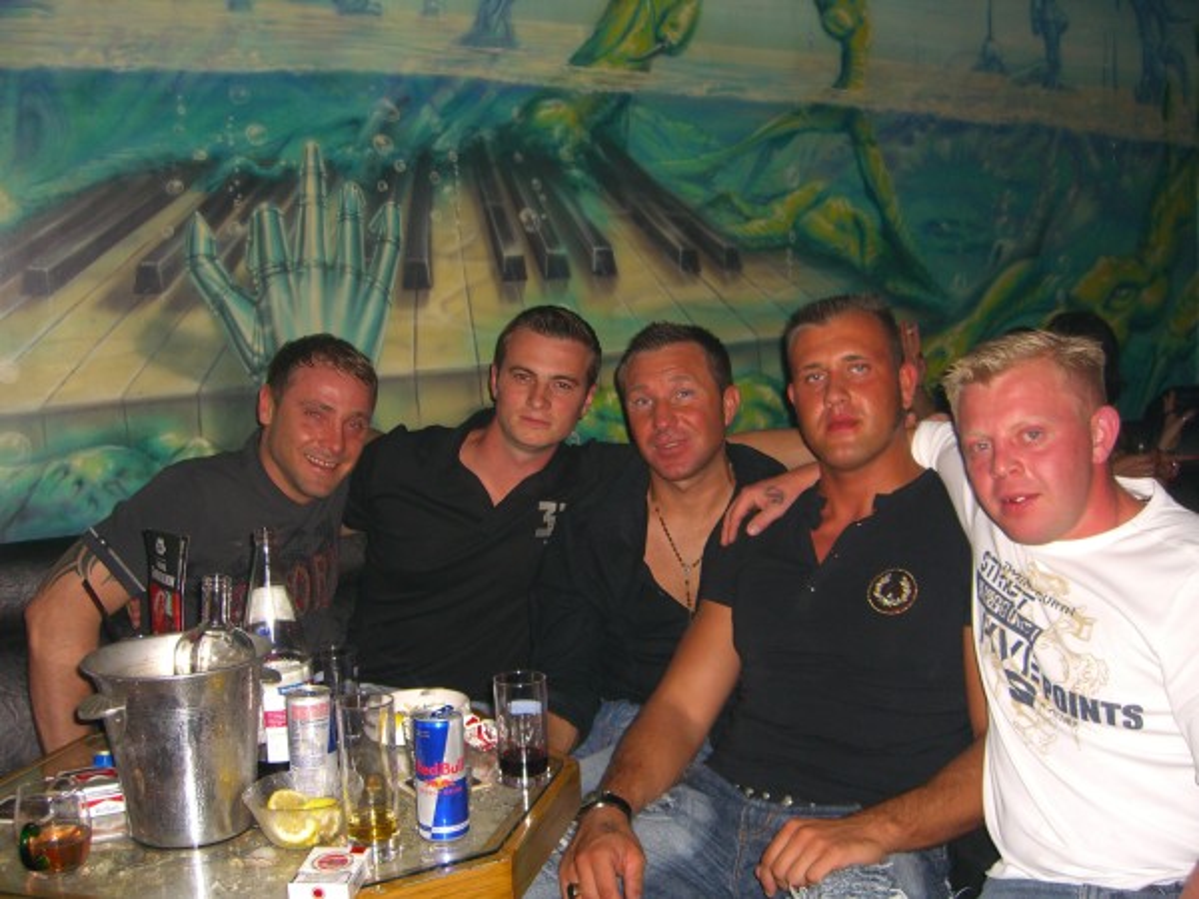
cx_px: 600
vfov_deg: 37.7
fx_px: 1316
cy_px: 450
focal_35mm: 38
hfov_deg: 49.0
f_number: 2.8
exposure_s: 1/60
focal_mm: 7.9
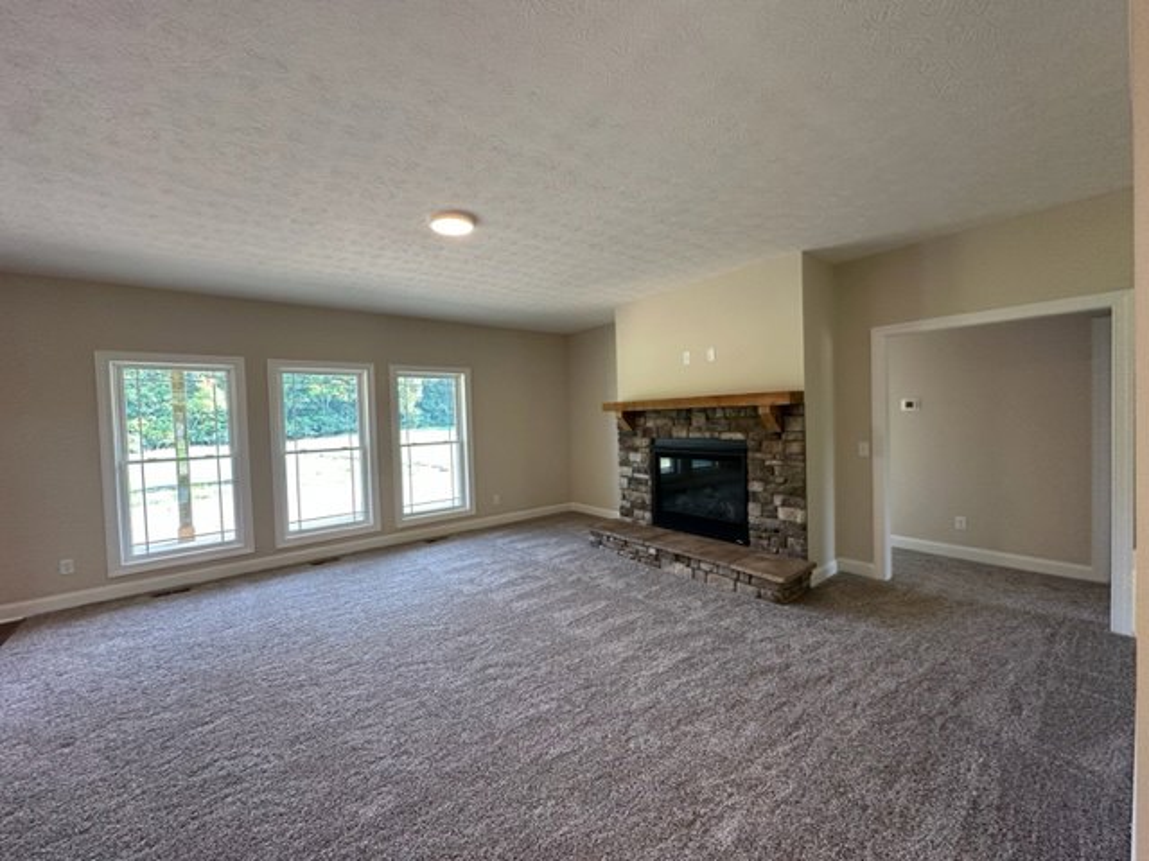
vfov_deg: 85.7
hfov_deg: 102.1
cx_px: 574
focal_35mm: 14
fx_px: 465
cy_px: 430
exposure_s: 1/120
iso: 250
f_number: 2.2
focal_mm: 2.22
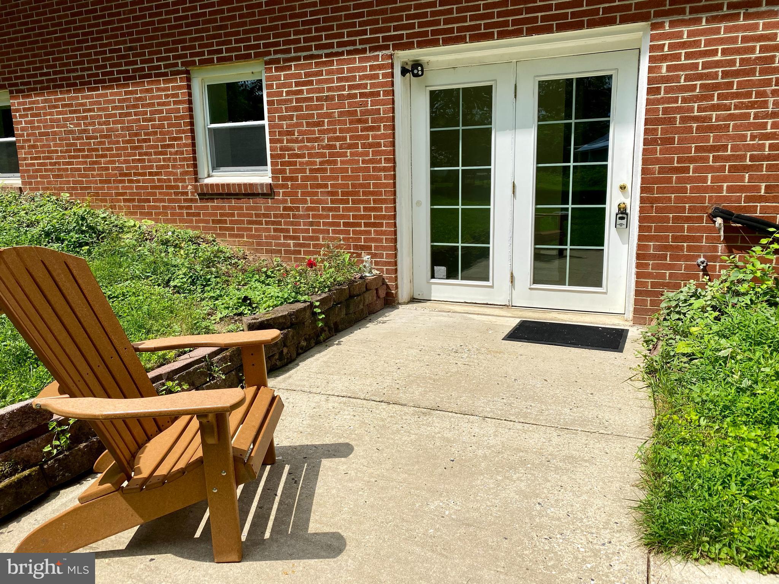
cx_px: 390
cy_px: 292
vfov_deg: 53.1
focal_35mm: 26
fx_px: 585
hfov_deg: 67.3
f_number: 1.8
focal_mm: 4.25
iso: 32
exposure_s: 1/3610
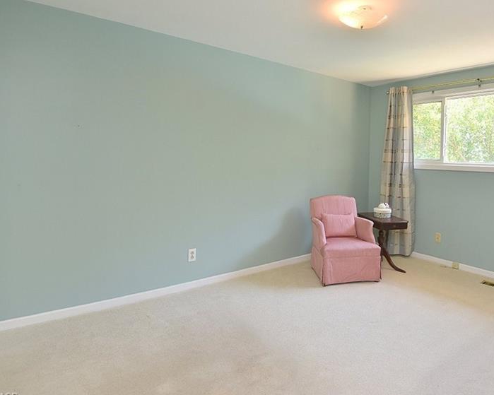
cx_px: 305
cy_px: 161
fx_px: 322
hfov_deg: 73.9
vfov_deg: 62.7
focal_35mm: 22
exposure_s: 1/100
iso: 500
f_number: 6.3
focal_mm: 16
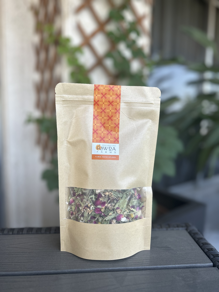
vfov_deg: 67.3
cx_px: 110
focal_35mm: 26
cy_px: 146
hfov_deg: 53.1
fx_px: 219
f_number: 1.5
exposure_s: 1/279
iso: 40
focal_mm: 5.7
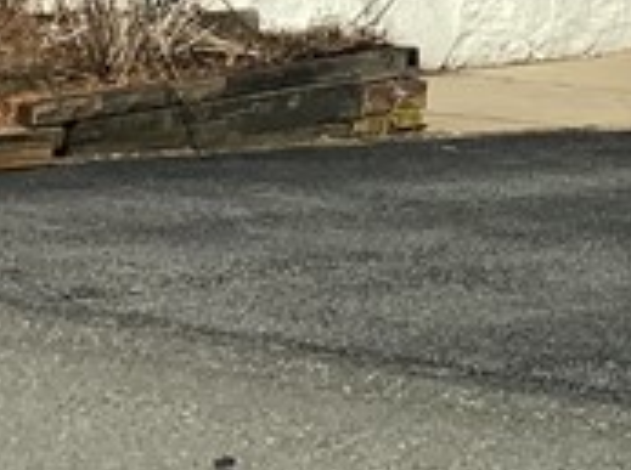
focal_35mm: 184
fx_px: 3347
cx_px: 609
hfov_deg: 10.7
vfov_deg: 7.8
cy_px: -317
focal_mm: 3.3
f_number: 2.4
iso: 25
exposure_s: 1/2262
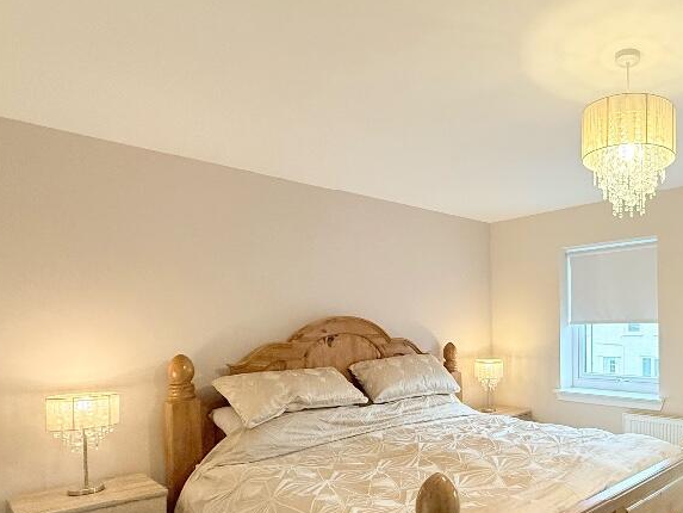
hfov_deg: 62.9
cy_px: 338
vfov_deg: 53.9
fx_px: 493
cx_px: 555
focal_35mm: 25
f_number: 2.2
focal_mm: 2.22
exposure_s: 1/100
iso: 400
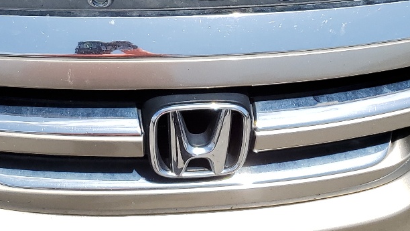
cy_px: -26
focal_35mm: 74
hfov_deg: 28.3
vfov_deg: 15.9
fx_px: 805
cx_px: 124
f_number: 1.5
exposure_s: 1/3333
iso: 50
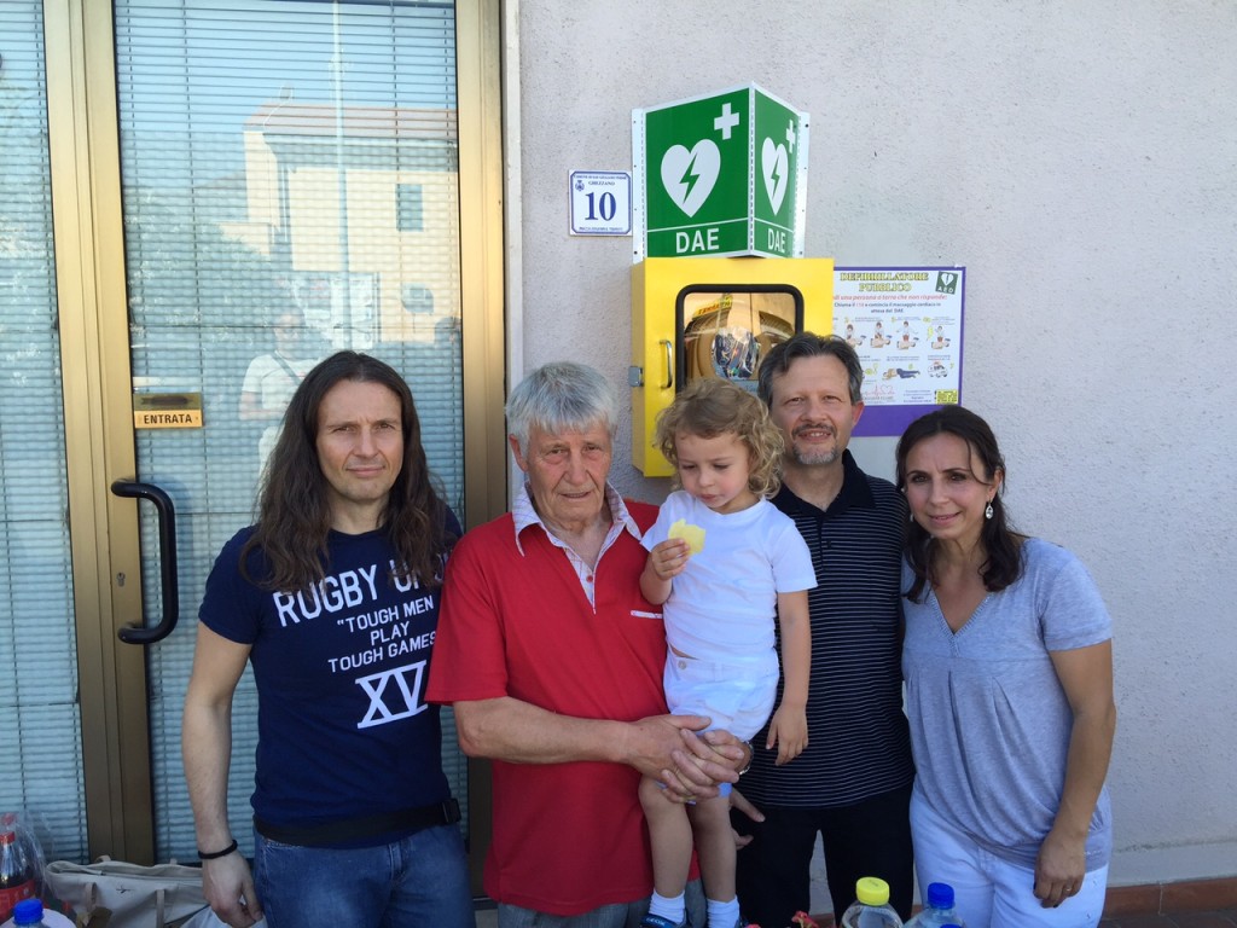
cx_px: 618
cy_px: 464
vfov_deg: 48.2
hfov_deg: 61.7
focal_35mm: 29
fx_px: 1036
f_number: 2.2
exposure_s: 1/278
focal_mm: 4.15
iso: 32
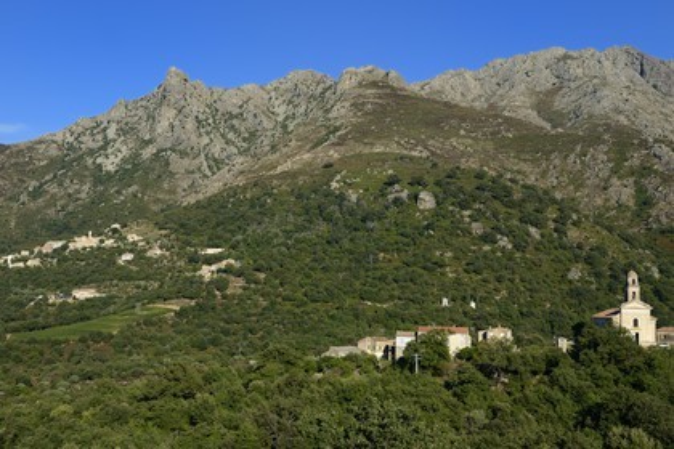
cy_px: 224
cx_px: 337
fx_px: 786
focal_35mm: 42
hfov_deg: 46.4
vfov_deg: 31.9
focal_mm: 42
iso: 200
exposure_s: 1/640
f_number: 8
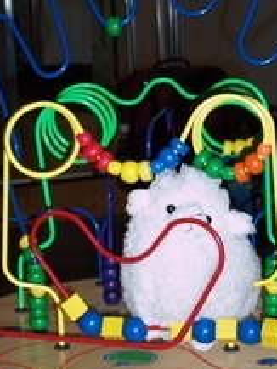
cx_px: 179
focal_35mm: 105
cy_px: 172
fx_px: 1119
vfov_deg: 18.7
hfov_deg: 14.1
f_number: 4
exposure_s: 1/90
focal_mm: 10.8
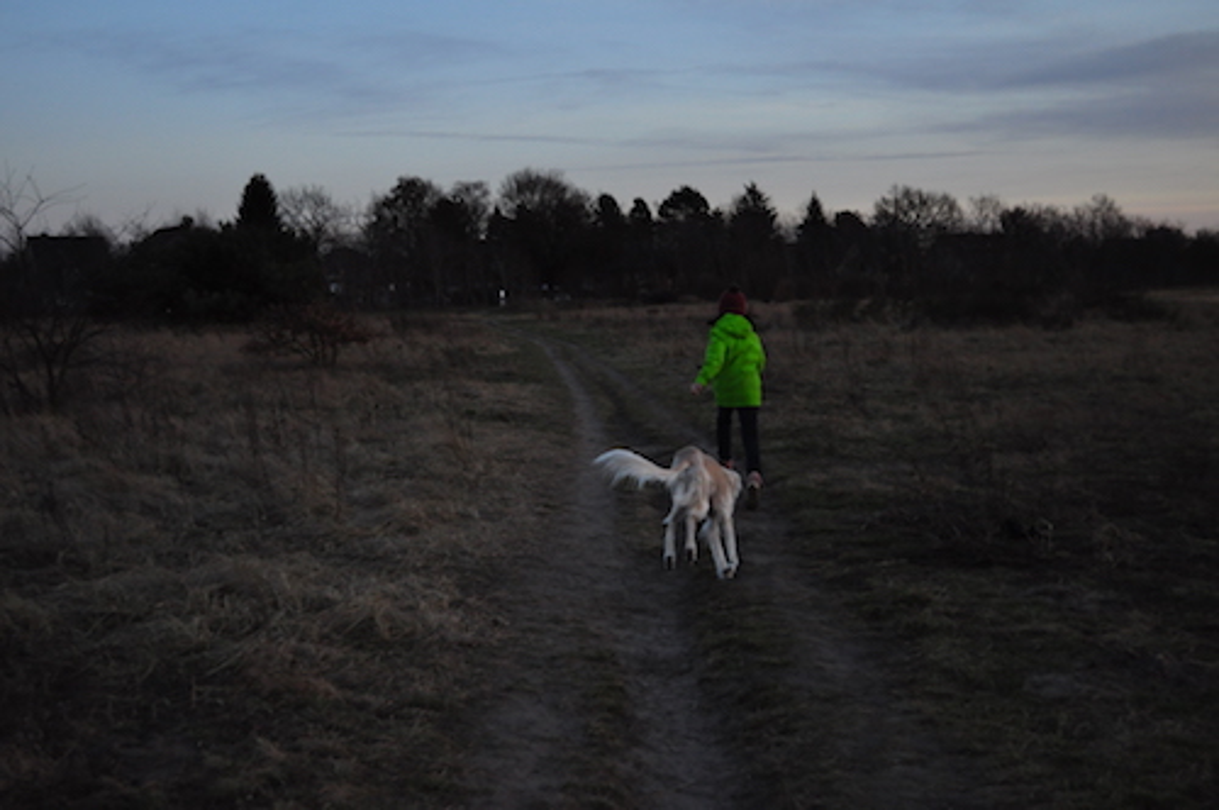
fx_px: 1623
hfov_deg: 41.2
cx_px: 610
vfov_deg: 28.0
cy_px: 405
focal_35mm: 48
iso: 800
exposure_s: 1/320
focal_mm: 32
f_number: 4.8
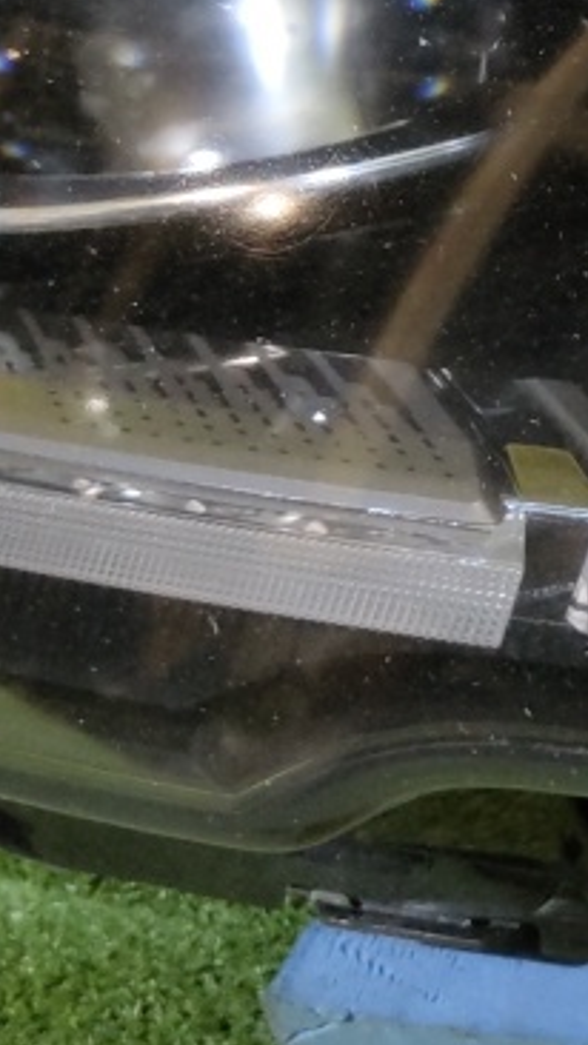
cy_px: 57
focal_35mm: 103
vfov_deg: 20.2
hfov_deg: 10.7
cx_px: 1185
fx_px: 2854
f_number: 1.88
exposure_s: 1/33.3
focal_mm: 5.59
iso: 278
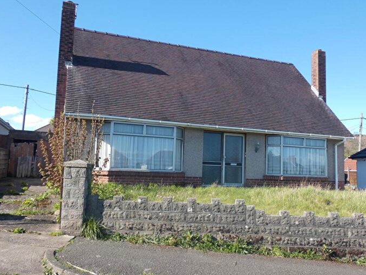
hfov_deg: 56.8
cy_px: 141
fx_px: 338
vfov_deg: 44.2
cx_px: 185
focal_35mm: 32
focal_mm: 5.5
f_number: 3.3
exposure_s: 1/400
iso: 80
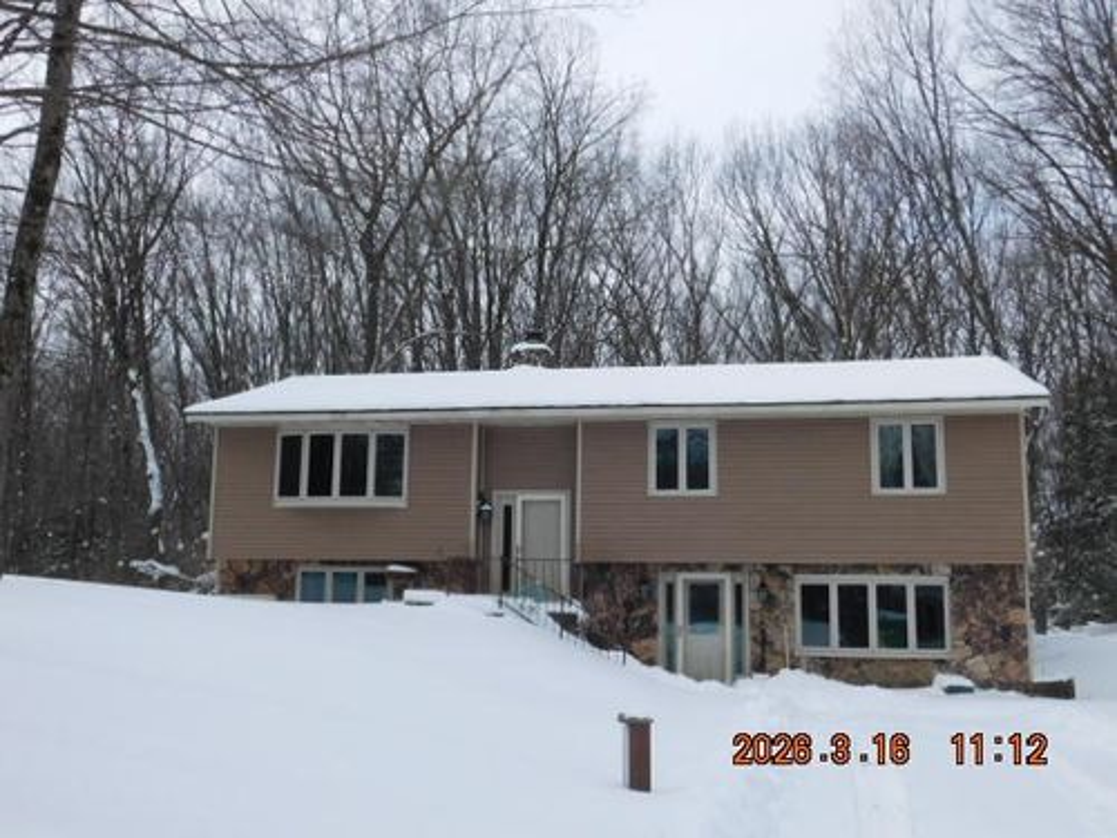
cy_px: 419
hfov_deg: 51.4
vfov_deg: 39.7
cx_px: 558
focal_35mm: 36
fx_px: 1162
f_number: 7
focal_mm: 6.3
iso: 125
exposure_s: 1/500
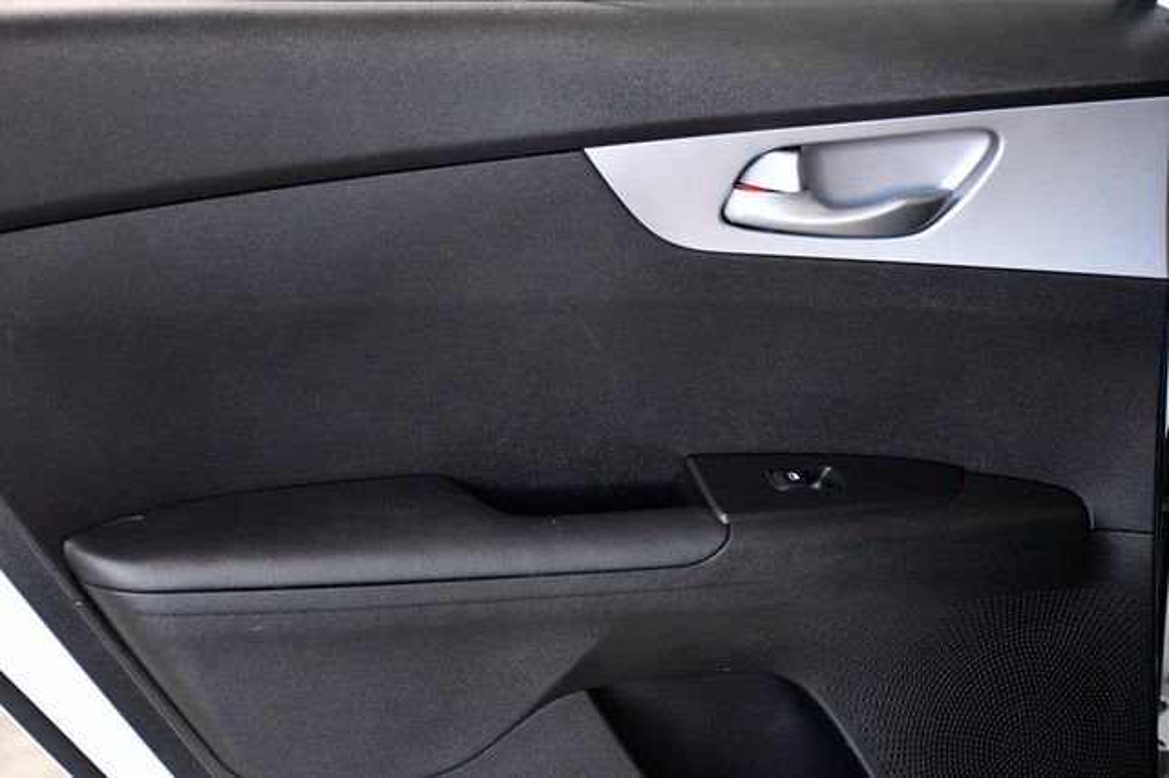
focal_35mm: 72
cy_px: 389
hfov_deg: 28.1
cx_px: 584
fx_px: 2337
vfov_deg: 18.9
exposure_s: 1/250
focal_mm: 48
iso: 2500
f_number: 4.5
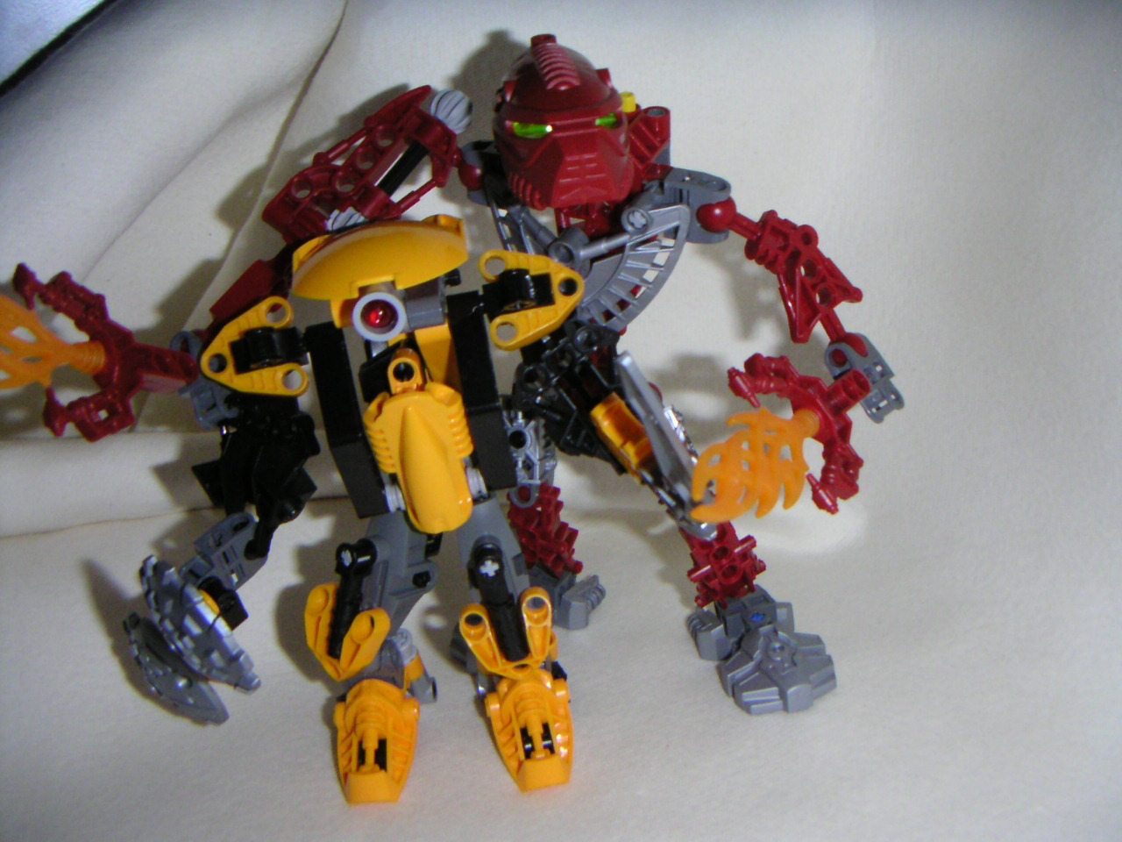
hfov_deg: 50.1
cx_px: 561
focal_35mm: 37
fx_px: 1199
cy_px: 421
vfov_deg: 38.7
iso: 200
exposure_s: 1/45
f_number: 6.7
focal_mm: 4.8
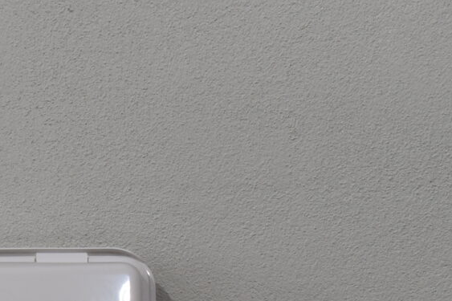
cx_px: 6
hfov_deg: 10.7
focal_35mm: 191
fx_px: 2397
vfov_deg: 7.1
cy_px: 350
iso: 200
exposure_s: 1/125
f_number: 5.6
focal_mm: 28
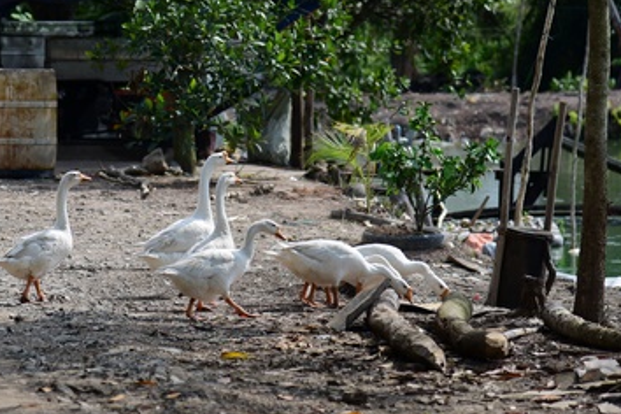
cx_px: 172
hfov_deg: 10.2
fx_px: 3484
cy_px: 175
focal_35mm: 202
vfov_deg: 6.8
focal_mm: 110
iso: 320
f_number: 4
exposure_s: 1/2000
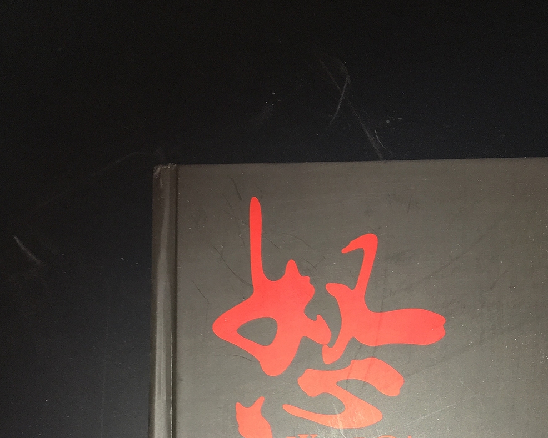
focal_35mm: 49
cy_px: 473
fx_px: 795
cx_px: 345
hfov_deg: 37.8
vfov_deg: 28.3
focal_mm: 4.15
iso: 40
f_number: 2.2
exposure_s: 1/25
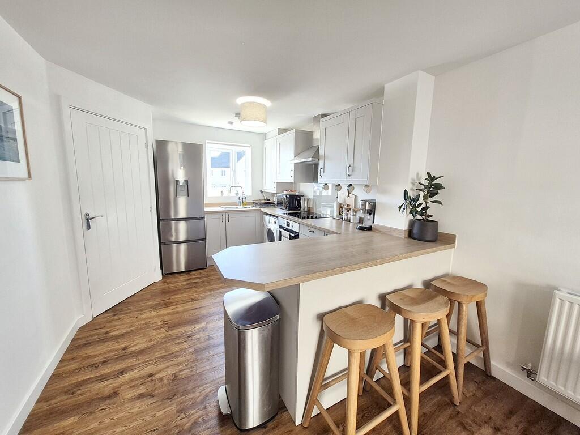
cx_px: 290
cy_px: 218
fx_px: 218
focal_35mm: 13
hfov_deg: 106.2
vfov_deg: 89.9
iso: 64
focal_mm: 1.7
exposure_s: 1/50
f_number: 2.2
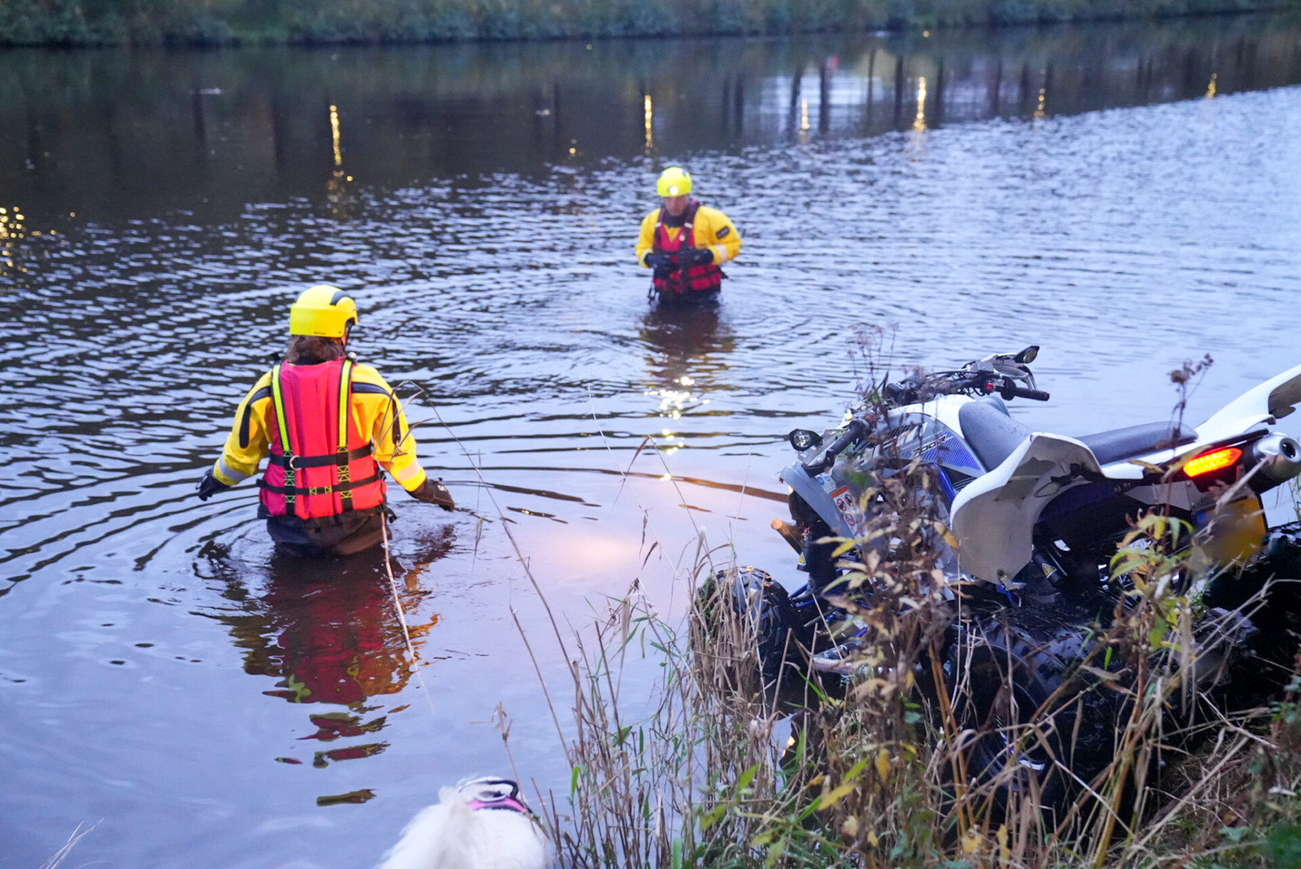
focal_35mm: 44
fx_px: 1591
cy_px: 434
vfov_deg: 30.6
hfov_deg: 44.5
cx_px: 650
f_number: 3.2
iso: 12800
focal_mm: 44
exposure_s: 1/60
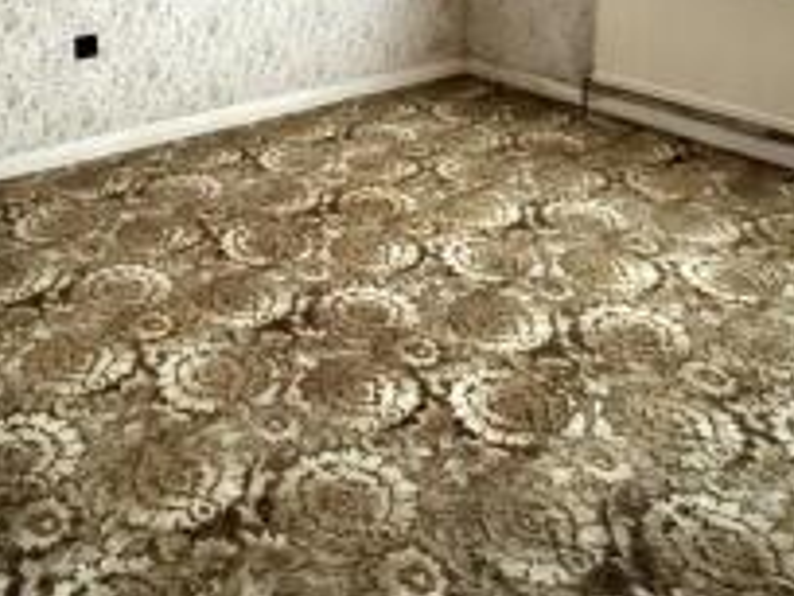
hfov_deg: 46.4
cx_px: 294
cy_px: -72
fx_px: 917
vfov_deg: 31.5
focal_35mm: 40
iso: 1600
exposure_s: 1/38
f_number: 2.2
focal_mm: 2.22
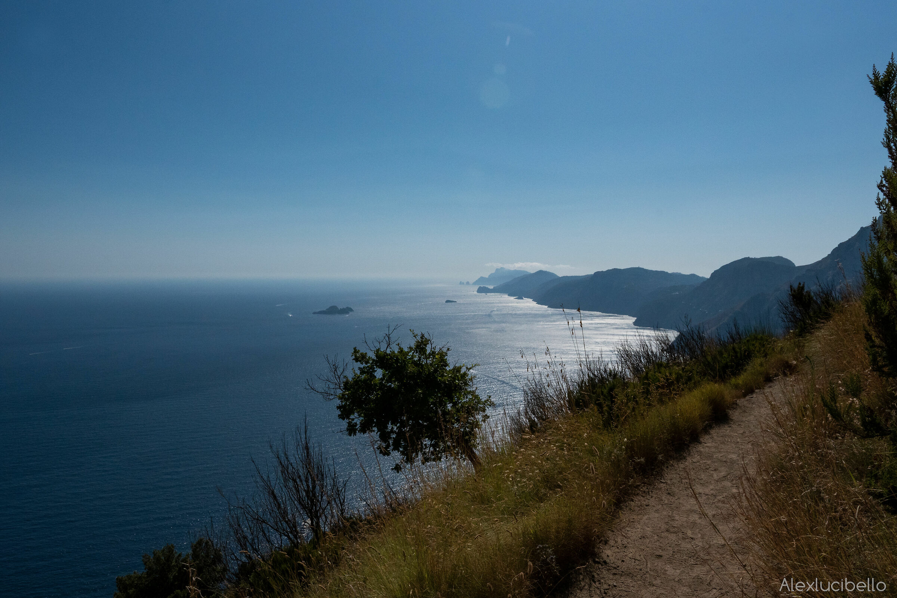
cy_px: 299
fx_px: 673
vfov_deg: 47.9
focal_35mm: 27
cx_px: 448
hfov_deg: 67.4
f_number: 16
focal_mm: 18
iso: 1600
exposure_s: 1/3200
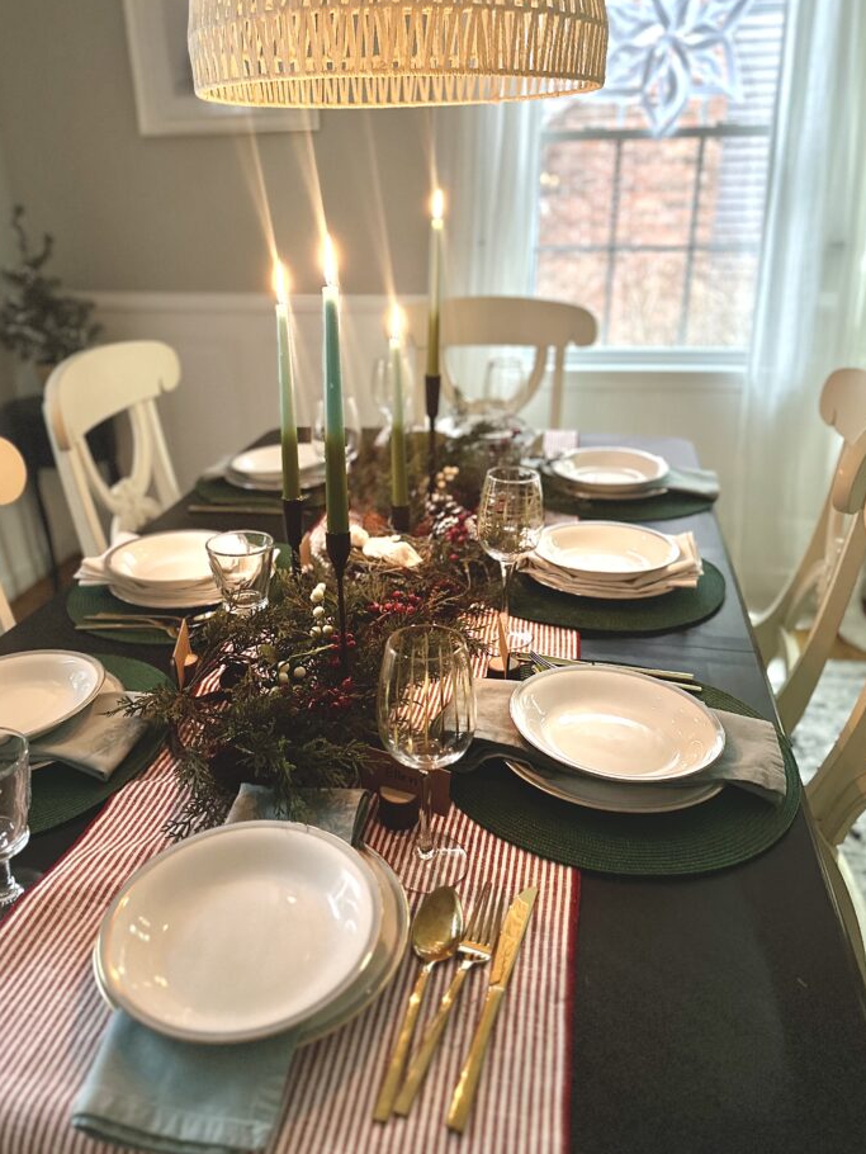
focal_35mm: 27
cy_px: 576
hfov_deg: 51.3
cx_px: 398
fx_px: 900
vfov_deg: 65.3
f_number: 1.78
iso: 640
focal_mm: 6.86
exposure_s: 1/40
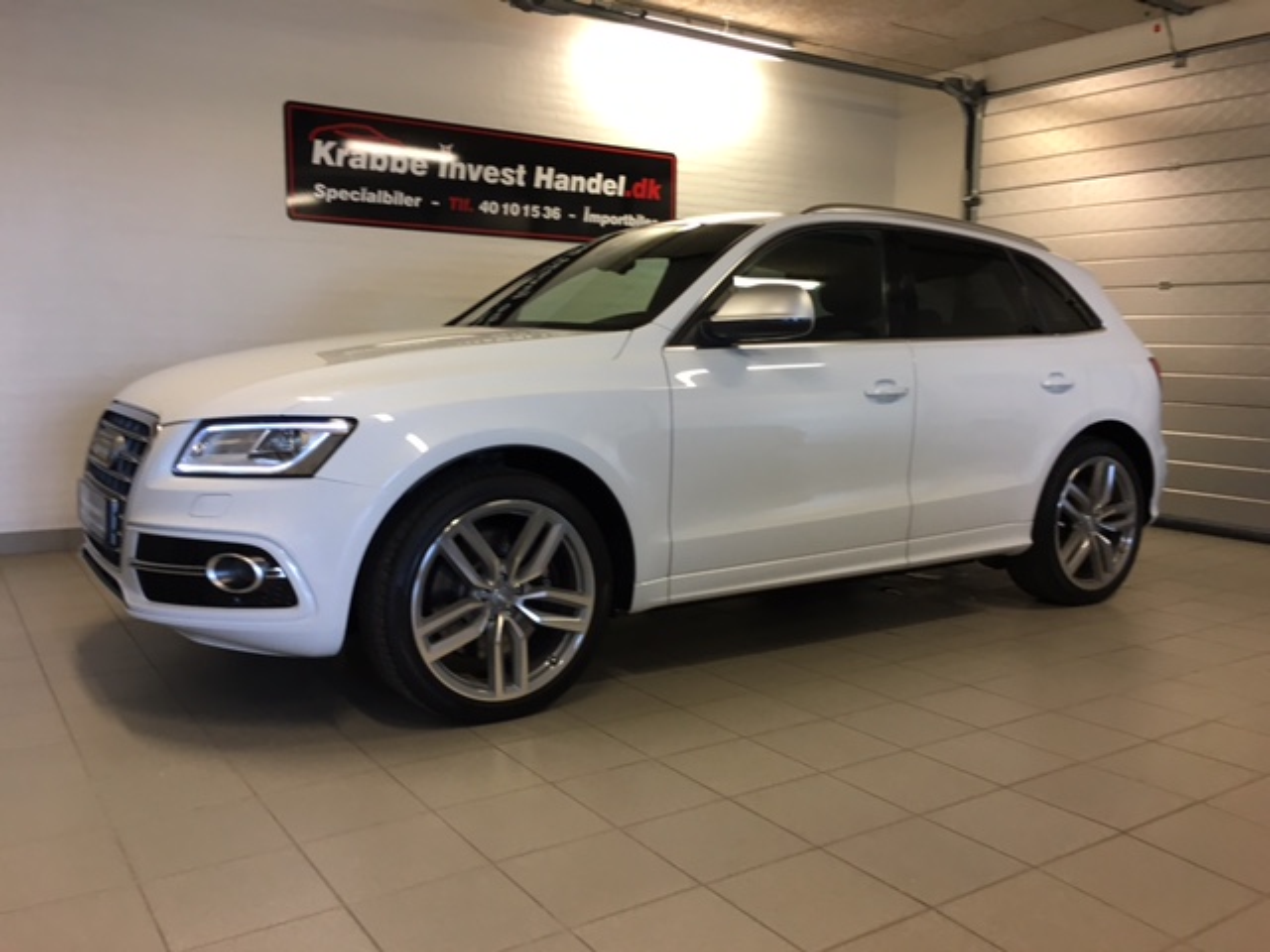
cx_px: 635
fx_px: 1064
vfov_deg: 48.2
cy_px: 476
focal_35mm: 29
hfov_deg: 61.7
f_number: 2.2
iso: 80
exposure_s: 1/33
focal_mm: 4.15
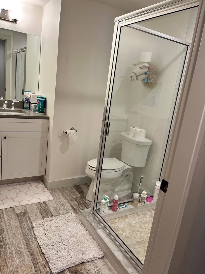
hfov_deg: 53.1
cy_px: 137
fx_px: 205
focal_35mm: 26
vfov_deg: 67.3
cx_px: 102
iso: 100
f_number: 1.6
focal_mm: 5.1
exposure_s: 1/120
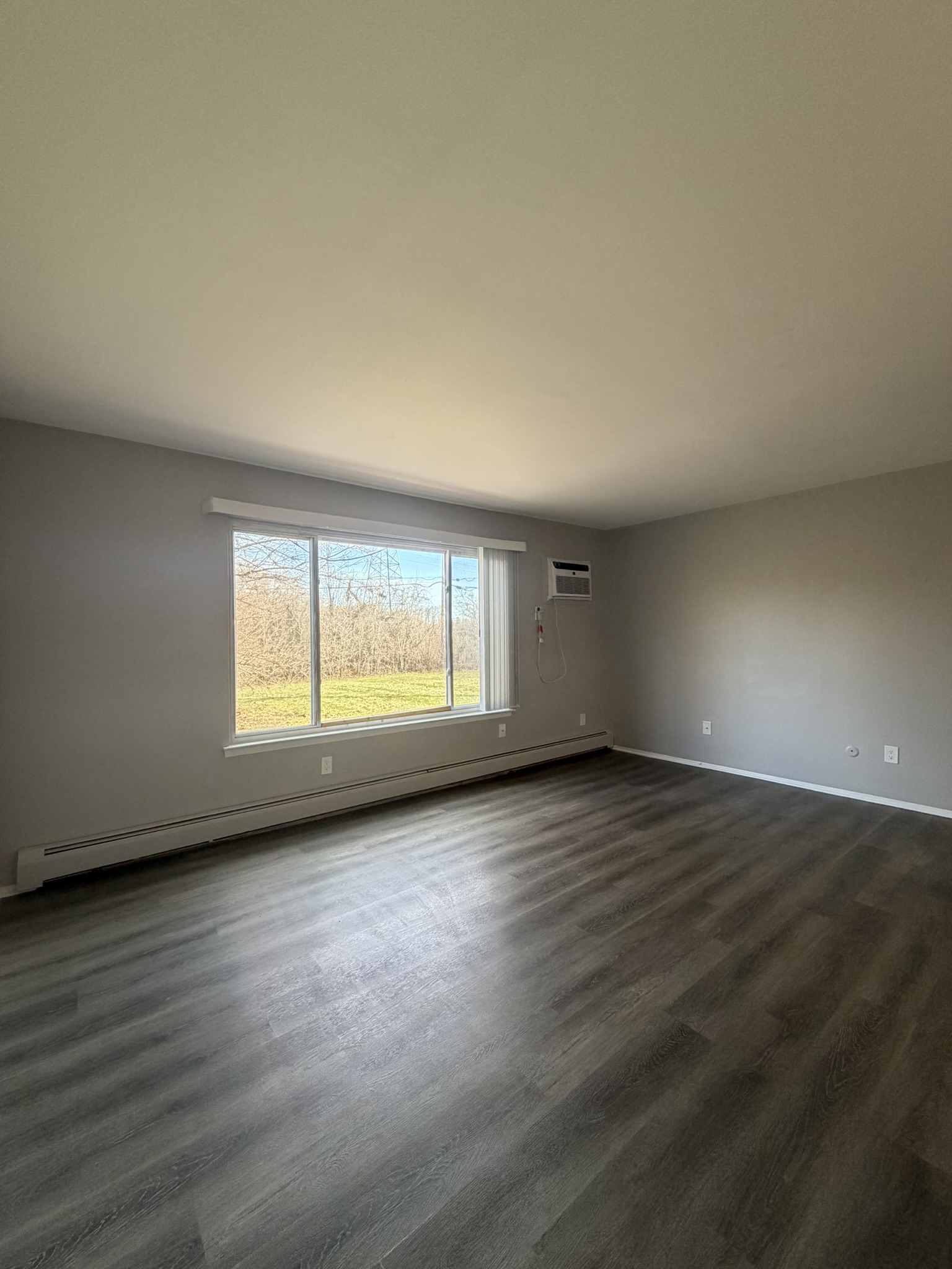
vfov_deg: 102.1
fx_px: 513
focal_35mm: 14
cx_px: 476
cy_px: 634
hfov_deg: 85.7
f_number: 2.2
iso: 250
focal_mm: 2.22
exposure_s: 1/121
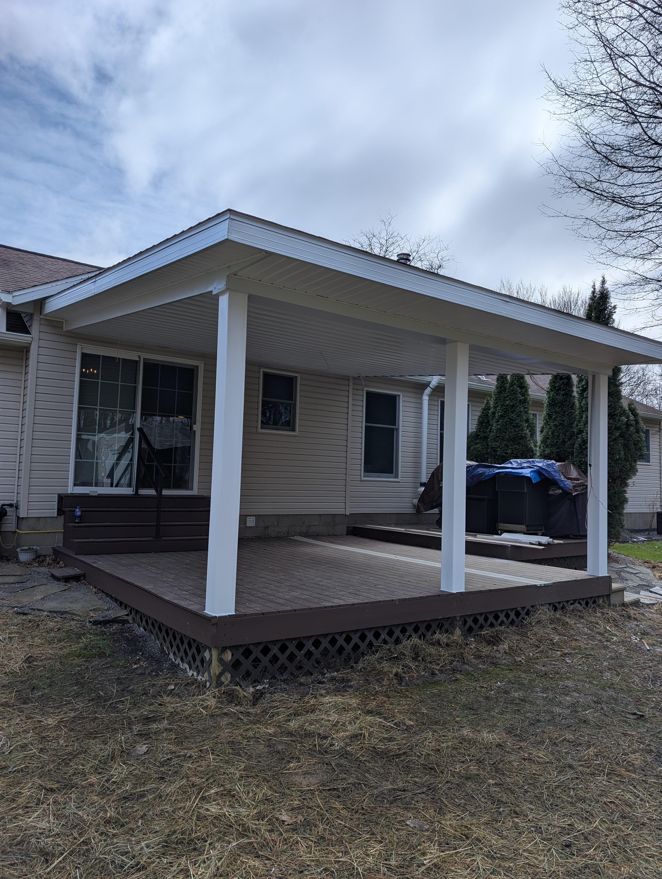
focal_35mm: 24
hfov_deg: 56.9
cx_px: 331
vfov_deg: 71.5
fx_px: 610
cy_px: 440
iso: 23
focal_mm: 6.9
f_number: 1.68
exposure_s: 1/2237
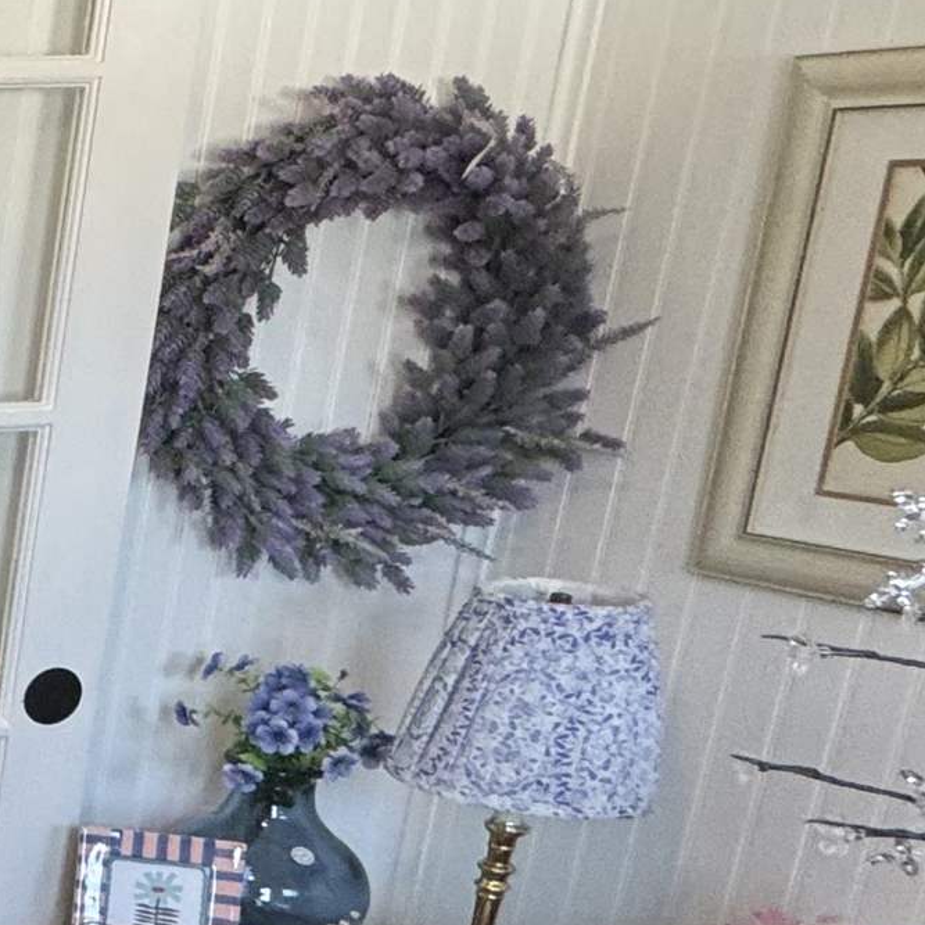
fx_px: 1723
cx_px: -1026
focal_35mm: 57
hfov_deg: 17.8
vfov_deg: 29.7
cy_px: 649
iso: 200
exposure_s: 1/120
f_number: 2.2
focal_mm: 2.22
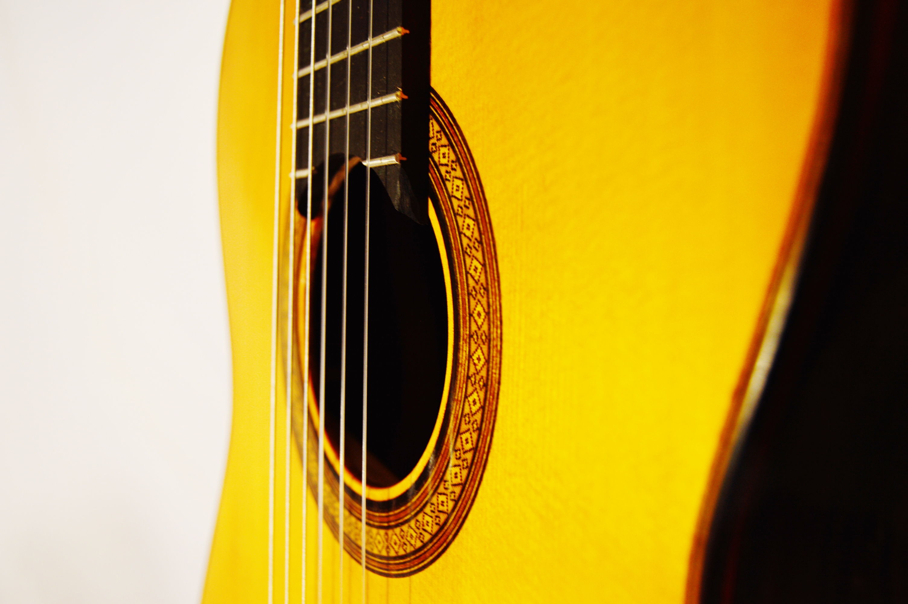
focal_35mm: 36
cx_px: 454
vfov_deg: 36.8
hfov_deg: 53.2
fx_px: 907
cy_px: 302
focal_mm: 24
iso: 100
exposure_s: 1/25
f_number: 4.5
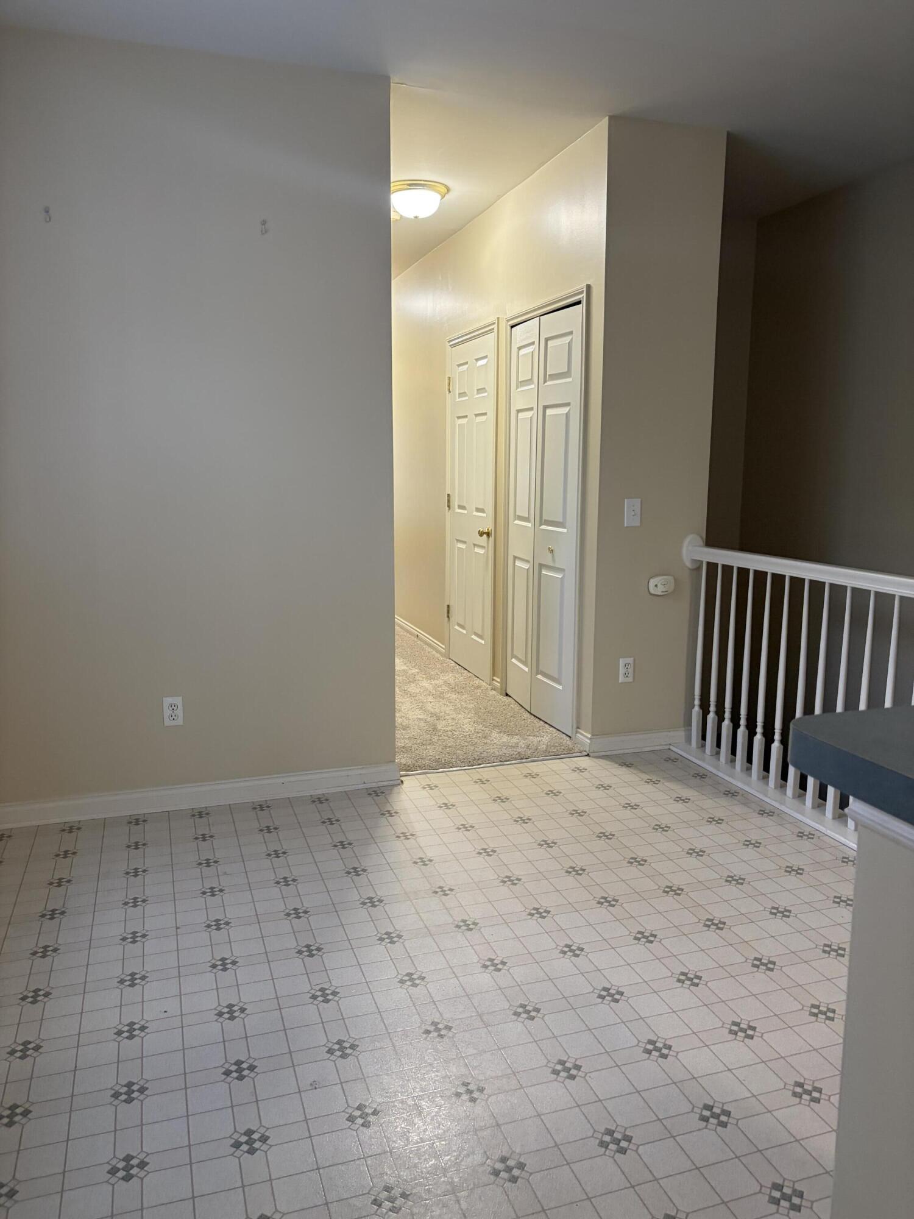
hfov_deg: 53.1
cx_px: 457
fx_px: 915
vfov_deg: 67.3
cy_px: 610
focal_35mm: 26
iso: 200
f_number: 1.6
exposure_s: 1/60
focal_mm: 5.96
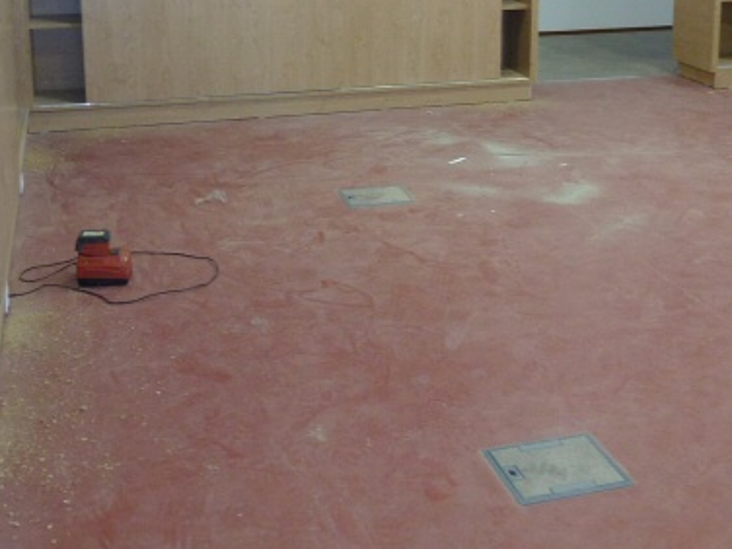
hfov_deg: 37.5
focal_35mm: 51
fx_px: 1078
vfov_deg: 27.6
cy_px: 60
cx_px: 385
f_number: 3.3
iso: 100
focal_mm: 4.3
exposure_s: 1/13
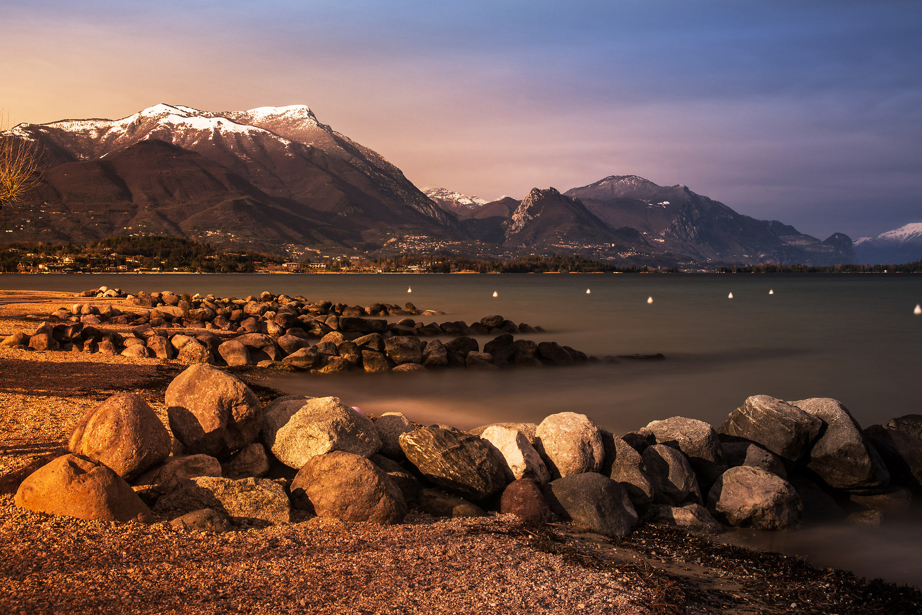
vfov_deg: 26.5
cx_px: 501
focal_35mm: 51
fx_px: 1306
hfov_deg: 38.8
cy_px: 251
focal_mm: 40
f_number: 11
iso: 100
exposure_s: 30
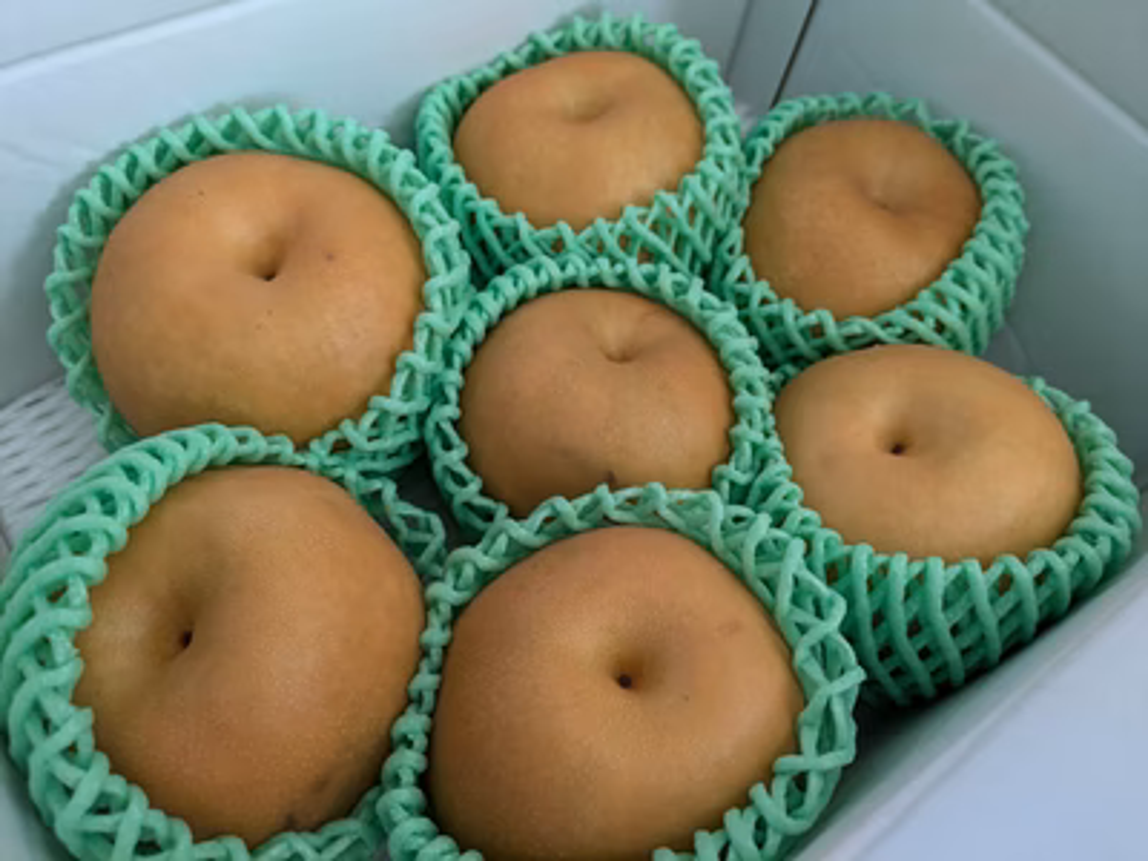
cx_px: 574
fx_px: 829
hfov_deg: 69.4
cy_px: 430
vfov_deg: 54.9
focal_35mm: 25
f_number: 1.89
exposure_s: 1/50
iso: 587
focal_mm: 5.43
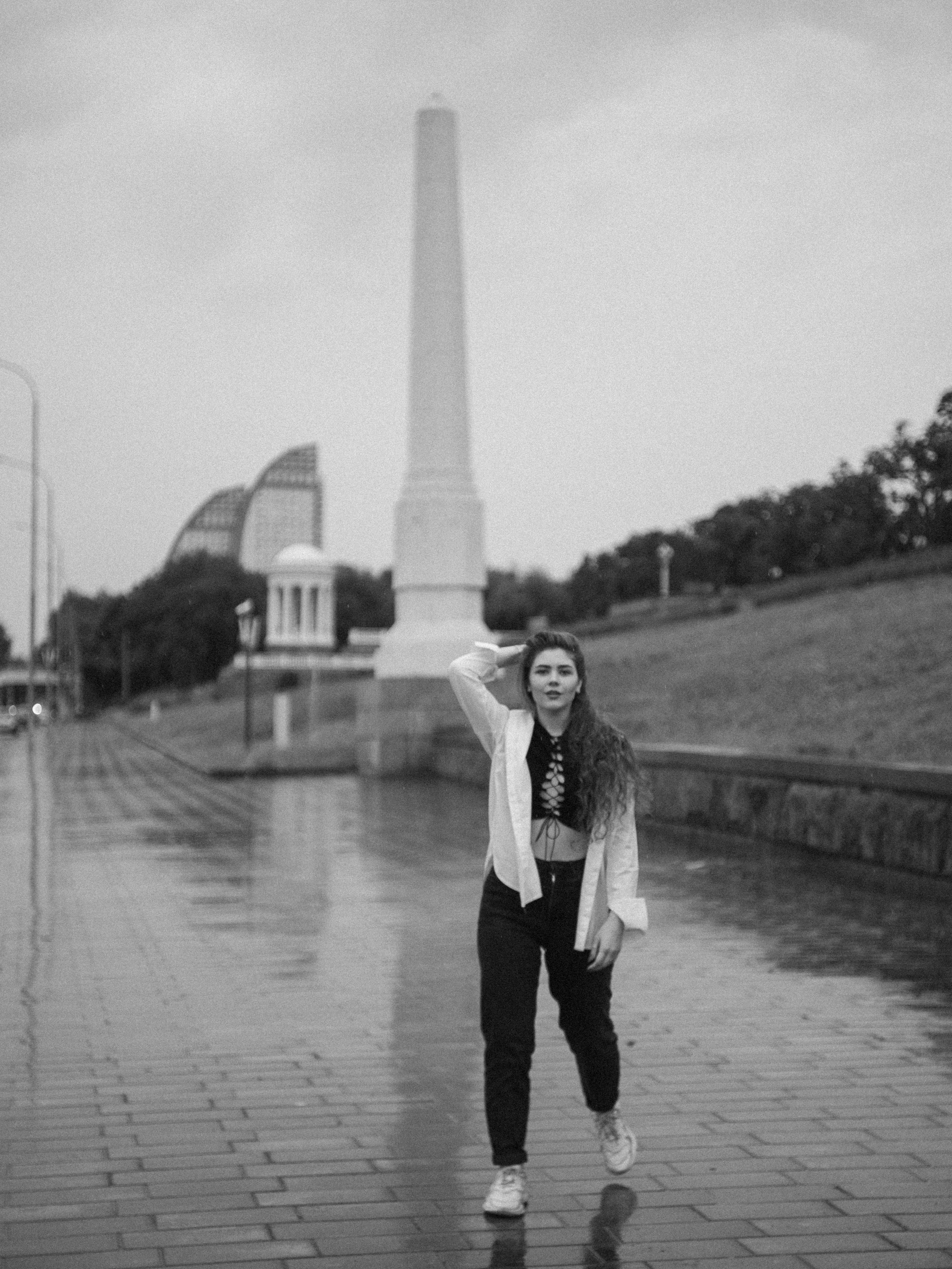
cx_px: 476
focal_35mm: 58
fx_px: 2127
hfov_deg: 25.2
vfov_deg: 33.2
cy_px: 690
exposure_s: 1/1000
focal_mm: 35
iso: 320
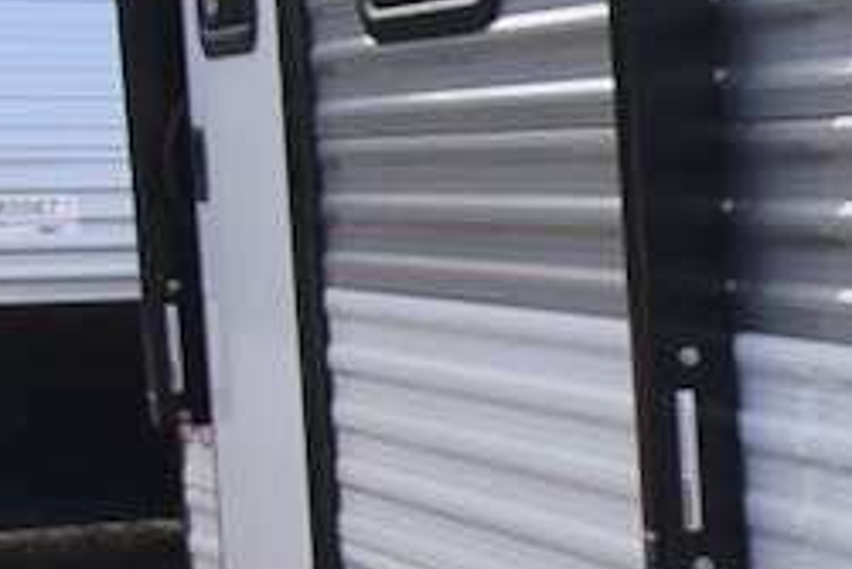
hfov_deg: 14.2
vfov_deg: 12.6
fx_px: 2557
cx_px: 1922
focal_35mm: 108
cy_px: 532
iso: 200
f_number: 9
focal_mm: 10
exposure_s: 1/320
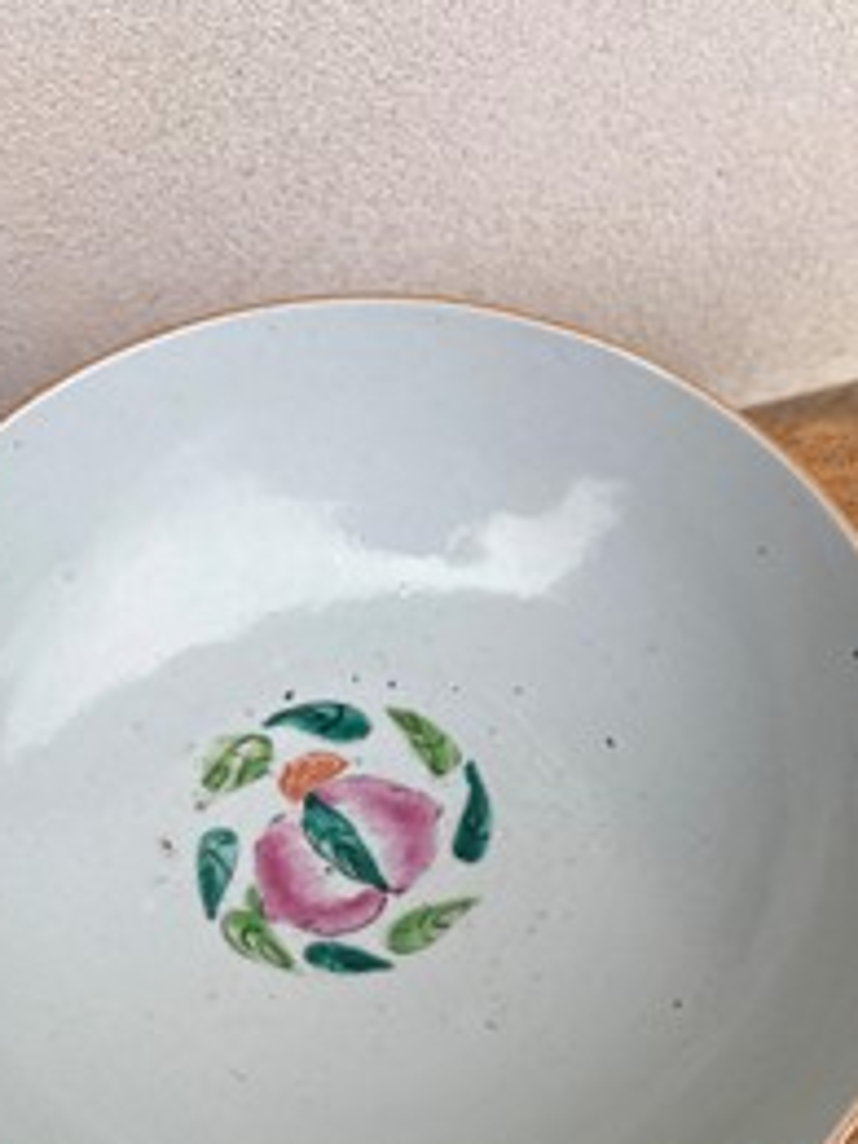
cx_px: 392
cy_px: 823
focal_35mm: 40
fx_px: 1322
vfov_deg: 45.6
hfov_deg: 35.9
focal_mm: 5.96
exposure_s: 1/299
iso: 40
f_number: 1.6
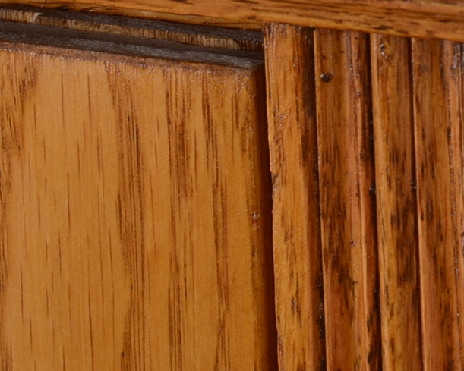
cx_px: 520
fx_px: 4821
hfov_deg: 5.5
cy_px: -181
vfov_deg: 4.4
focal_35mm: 351
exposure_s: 1/160
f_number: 11
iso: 125
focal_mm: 62
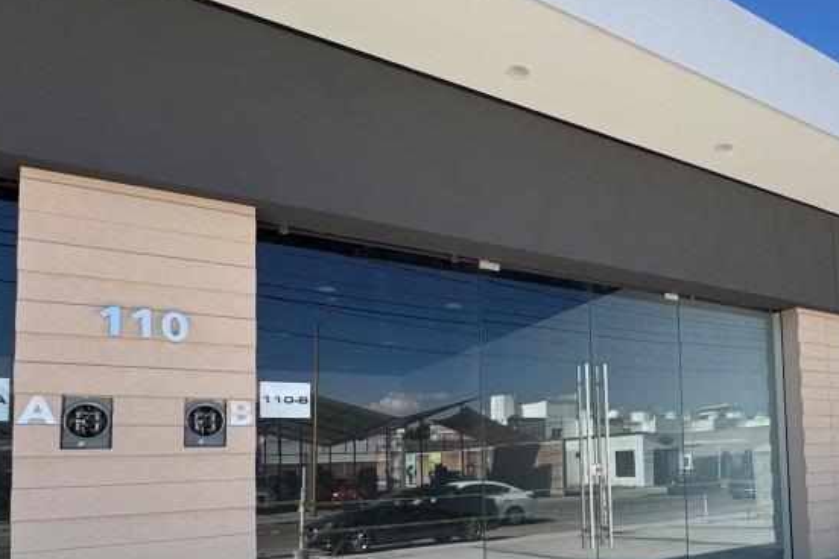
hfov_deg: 64.8
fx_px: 629
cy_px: 427
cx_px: 587
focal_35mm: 27
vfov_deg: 46.0
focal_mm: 2.22
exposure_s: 1/657
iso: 50
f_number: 2.2
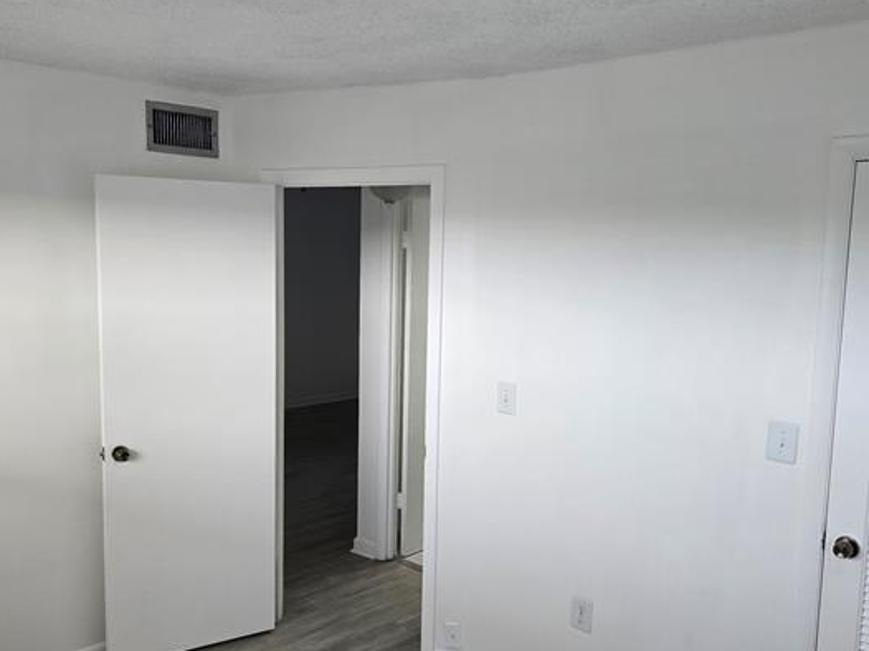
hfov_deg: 52.4
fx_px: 878
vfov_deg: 40.5
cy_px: 383
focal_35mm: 35
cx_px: 367
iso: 160
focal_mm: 6.3
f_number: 1.7
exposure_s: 1/180
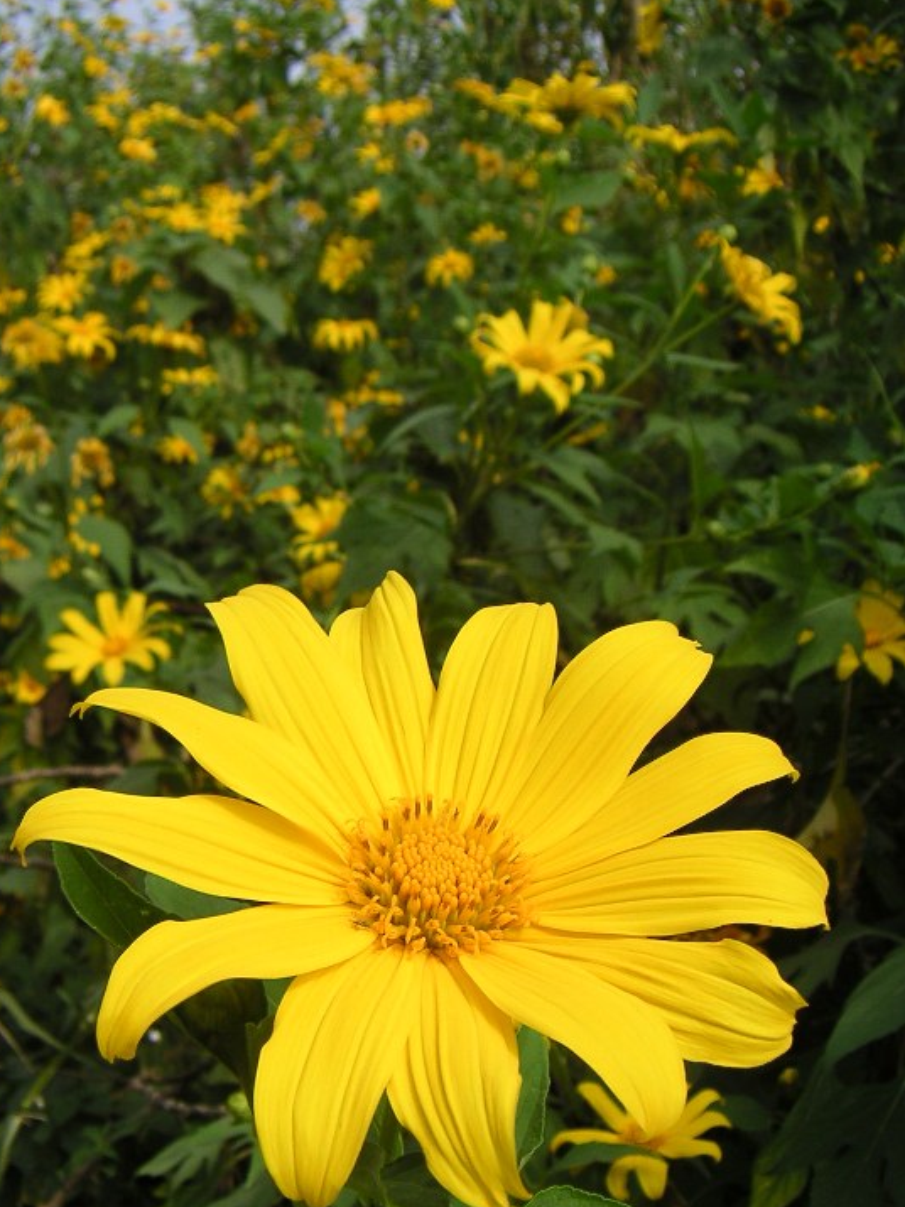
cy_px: 672
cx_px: 400
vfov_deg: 40.4
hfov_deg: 30.8
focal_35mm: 47
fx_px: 1639
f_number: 6.7
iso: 64
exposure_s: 1/180
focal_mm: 5.5
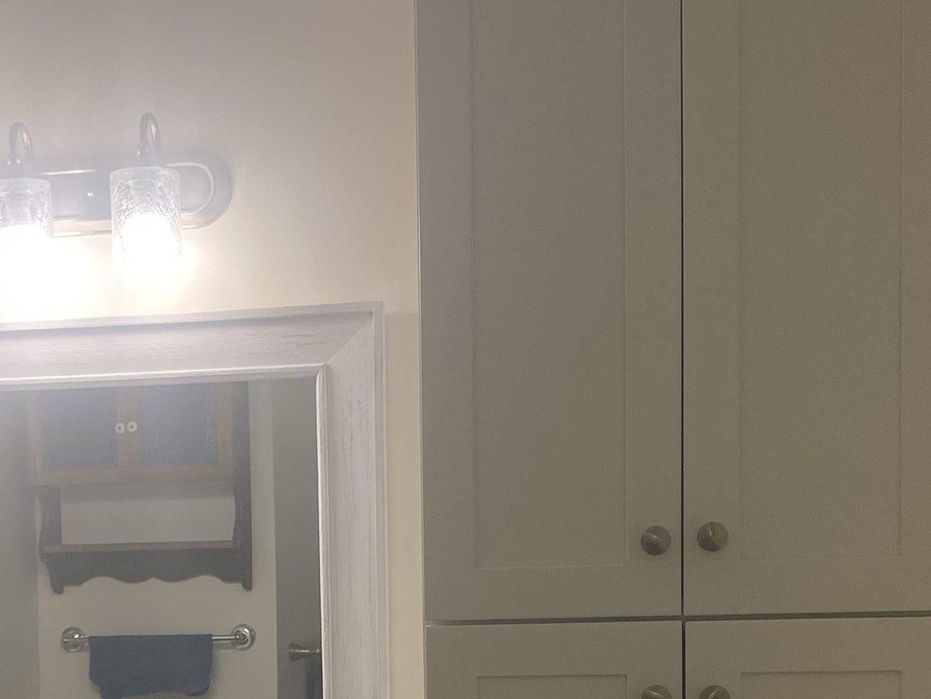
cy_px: 730
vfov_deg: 21.3
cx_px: 265
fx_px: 1775
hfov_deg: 29.1
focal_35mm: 66
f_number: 1.8
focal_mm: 4.25
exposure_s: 1/60
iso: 64
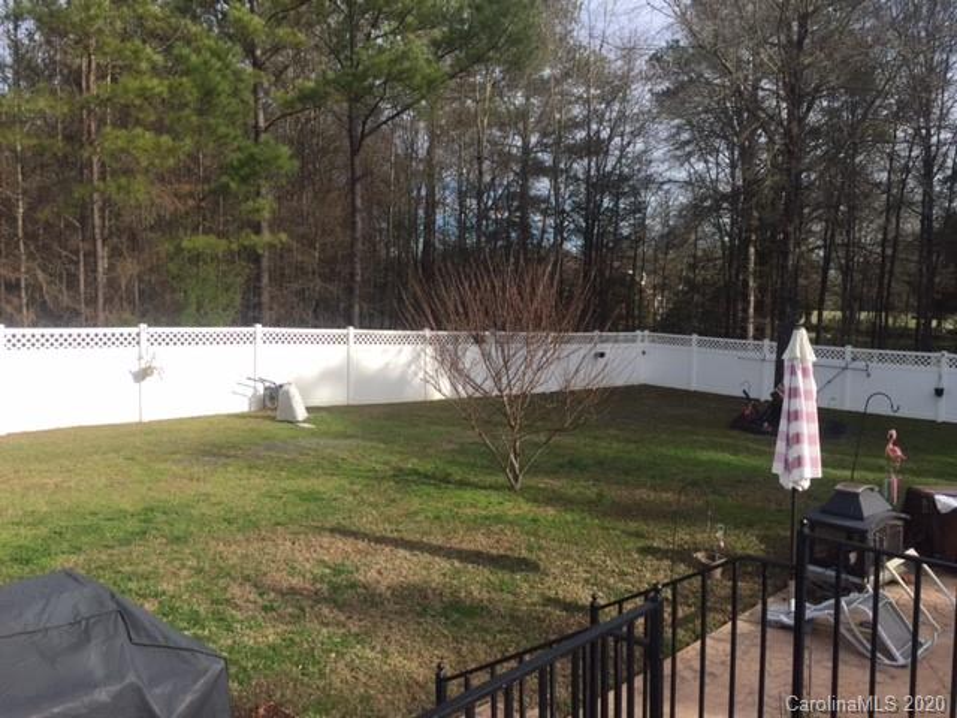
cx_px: 478
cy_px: 359
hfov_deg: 61.7
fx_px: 802
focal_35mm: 29
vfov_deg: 48.2
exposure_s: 1/1014
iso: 32
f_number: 2.2
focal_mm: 4.15
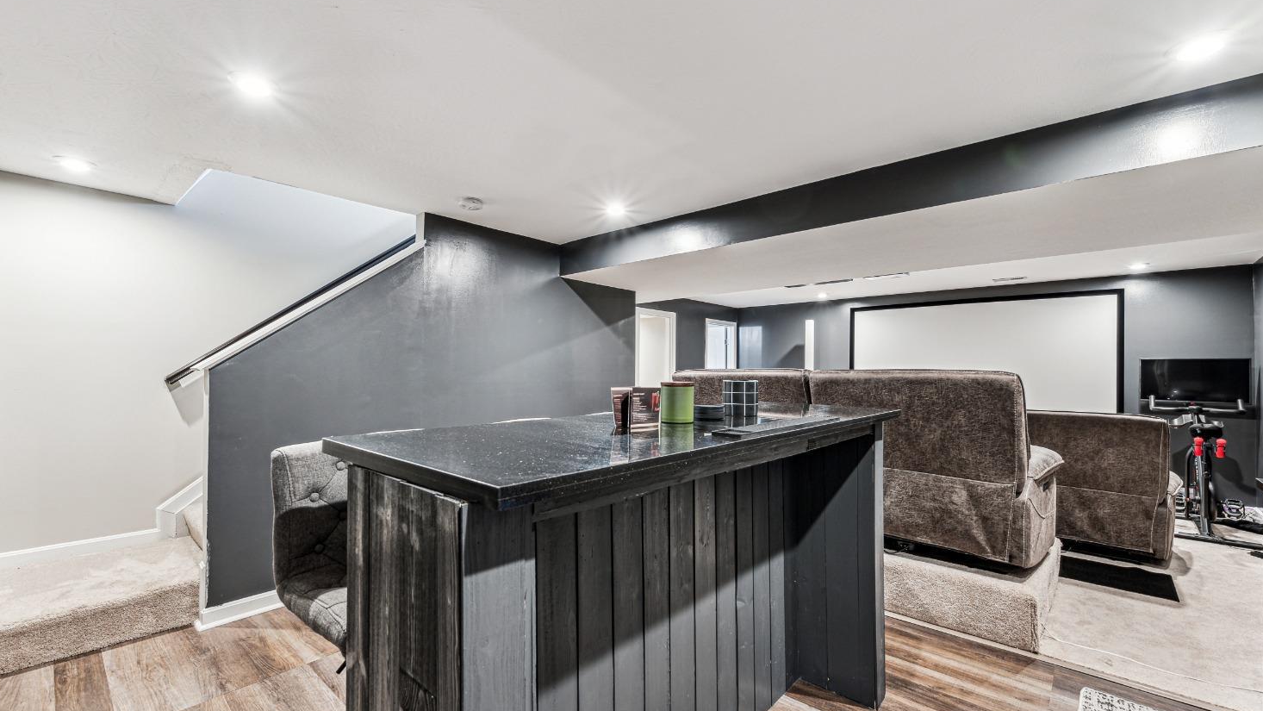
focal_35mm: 15
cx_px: 632
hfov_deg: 103.0
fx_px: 502
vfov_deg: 70.2
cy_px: 404
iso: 400
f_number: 8
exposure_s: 1/2
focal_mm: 14
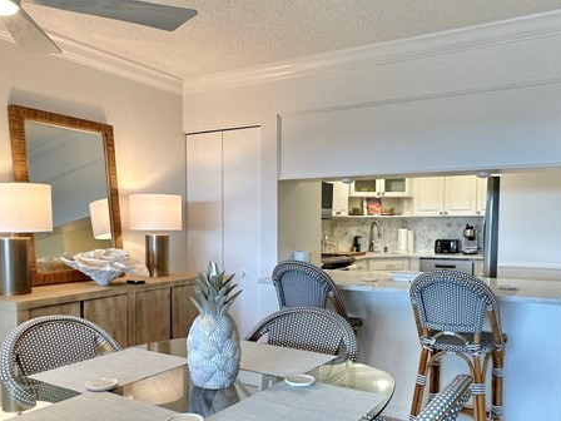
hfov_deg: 56.8
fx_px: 519
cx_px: 275
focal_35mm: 32
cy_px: 261
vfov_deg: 43.8
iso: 125
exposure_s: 1/120
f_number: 2.2
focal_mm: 2.22
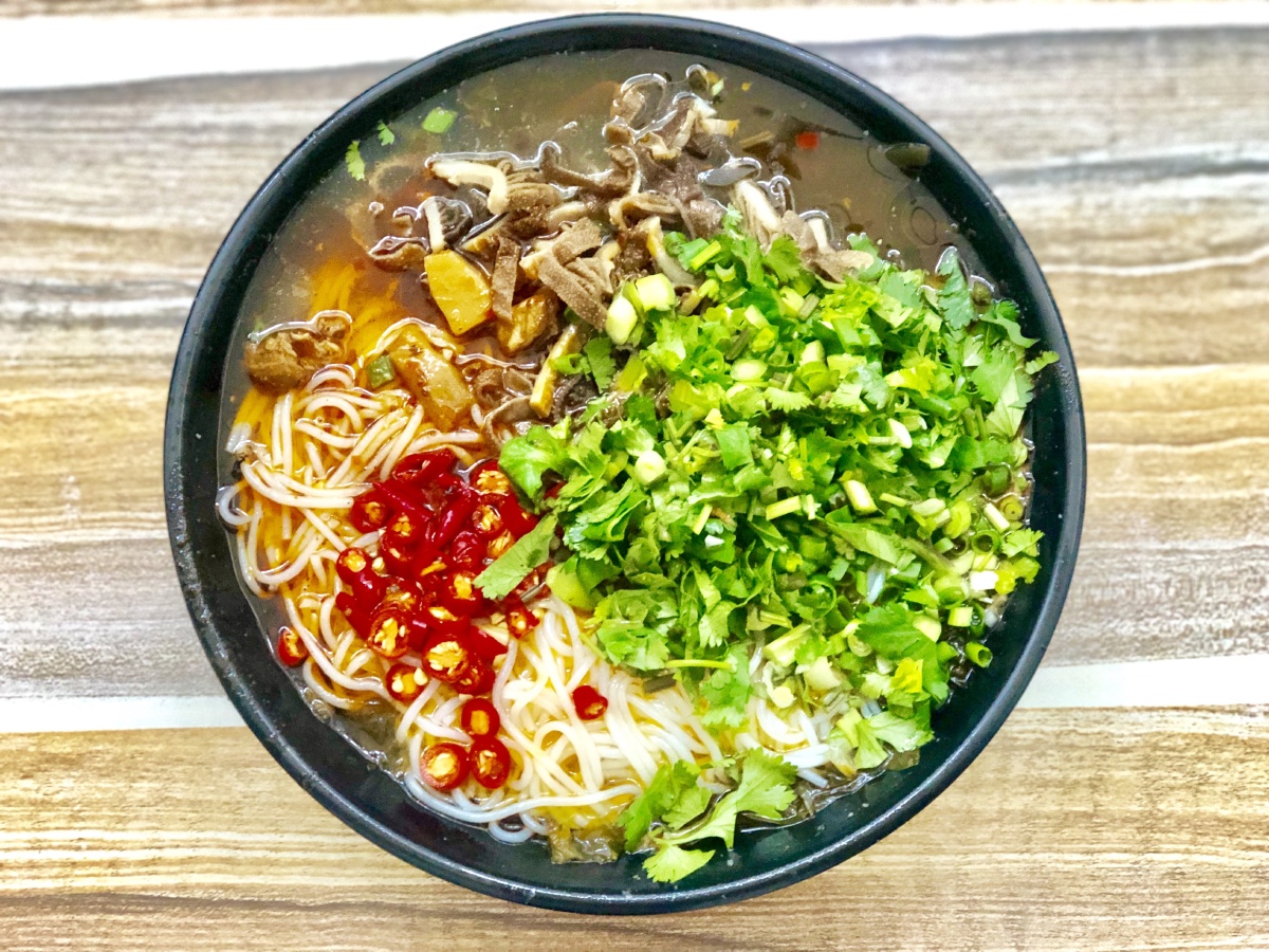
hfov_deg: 33.8
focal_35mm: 57
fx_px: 2090
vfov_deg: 25.7
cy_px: 476
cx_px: 634
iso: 500
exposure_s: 1/30
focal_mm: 6.6
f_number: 2.8
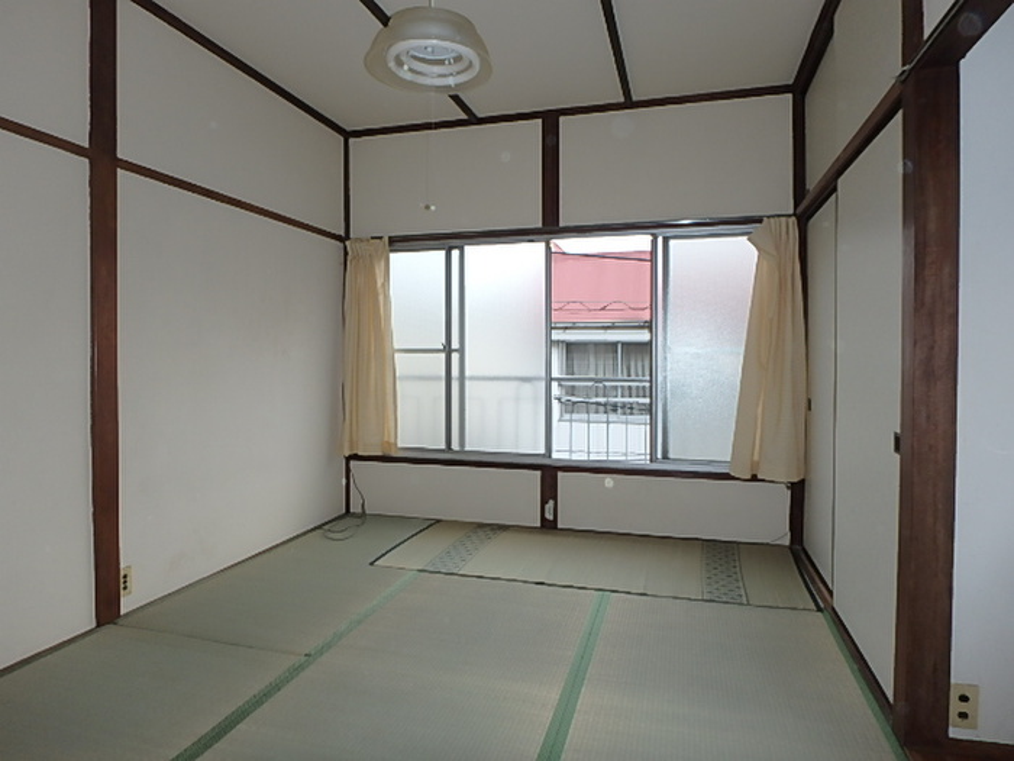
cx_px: 507
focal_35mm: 21
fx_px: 615
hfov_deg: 79.0
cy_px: 380
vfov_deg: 63.4
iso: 125
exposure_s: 1/250
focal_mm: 3.7
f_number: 3.5
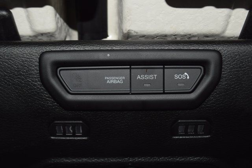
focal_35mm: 54
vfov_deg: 25.1
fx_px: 378
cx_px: 126
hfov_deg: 36.9
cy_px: 84
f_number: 8
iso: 100
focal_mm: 36
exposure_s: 1/60
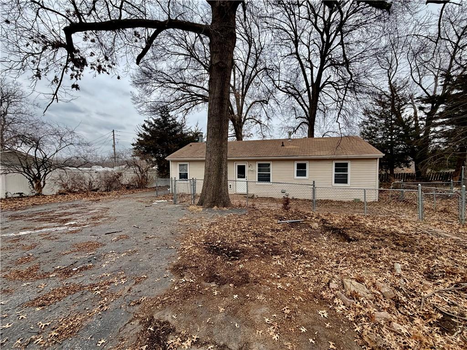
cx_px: 234
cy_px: 175
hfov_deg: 102.1
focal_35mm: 14
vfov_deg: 85.7
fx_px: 189
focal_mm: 2.22
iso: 40
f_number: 2.2
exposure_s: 1/672
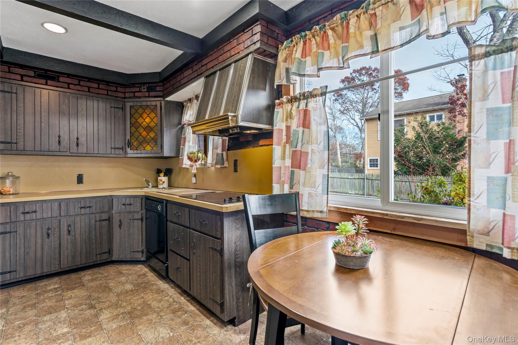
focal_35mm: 17
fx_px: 245
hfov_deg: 93.3
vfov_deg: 70.4
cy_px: 172
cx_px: 259
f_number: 5.6
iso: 1250
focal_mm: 17
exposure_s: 1/10
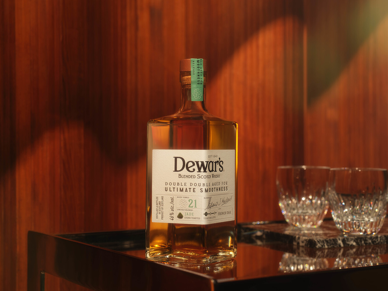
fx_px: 706
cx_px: 194
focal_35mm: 63
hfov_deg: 30.7
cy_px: 146
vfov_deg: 23.3
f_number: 7.1
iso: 500
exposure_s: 1/160
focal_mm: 80
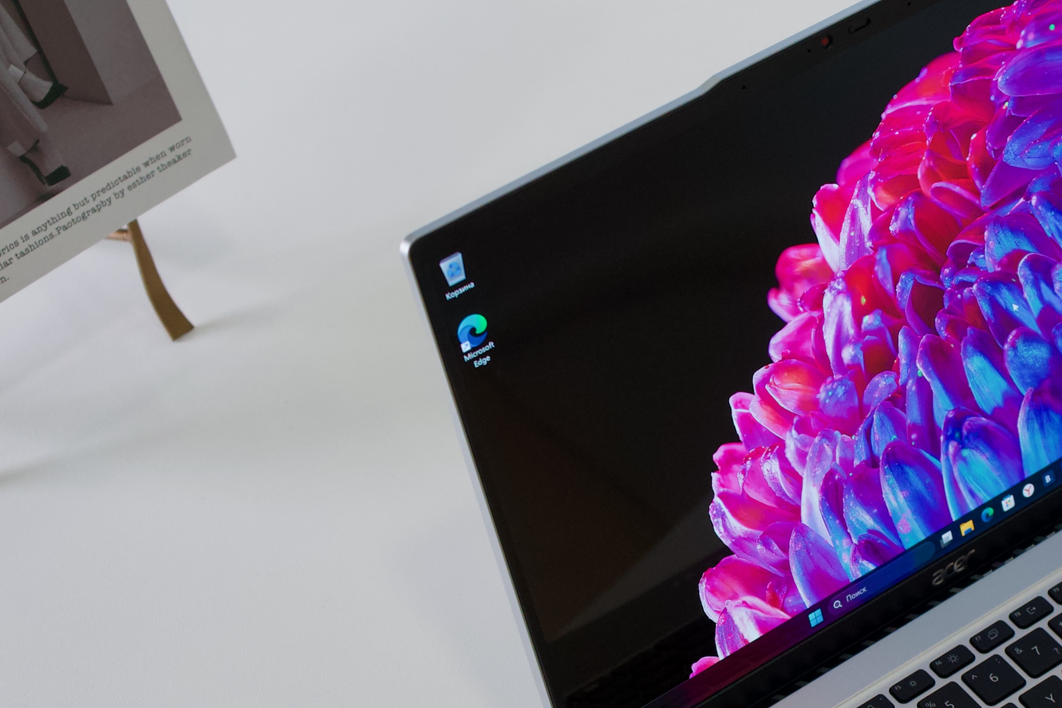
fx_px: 2920
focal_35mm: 99
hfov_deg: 20.1
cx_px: 1003
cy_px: 537
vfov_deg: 13.8
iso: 1000
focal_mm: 42
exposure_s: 1/160
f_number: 4.5
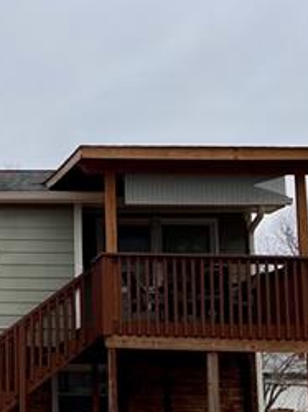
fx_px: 951
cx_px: -115
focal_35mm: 80
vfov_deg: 24.4
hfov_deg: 17.1
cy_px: 236
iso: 50
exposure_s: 1/4444
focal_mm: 5.7
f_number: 1.5
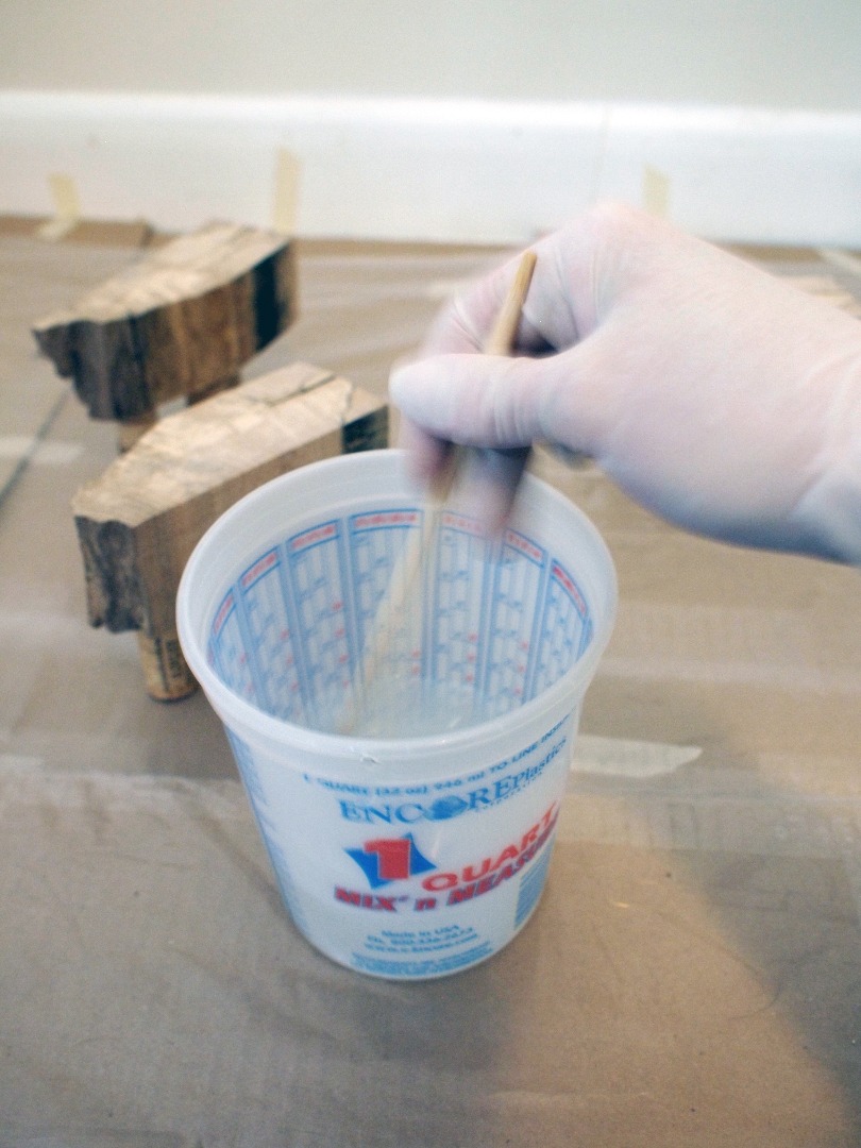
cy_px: 574
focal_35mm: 34
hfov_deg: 41.8
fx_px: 1128
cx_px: 430
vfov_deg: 54.0
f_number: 4
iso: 800
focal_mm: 17
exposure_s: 1/15
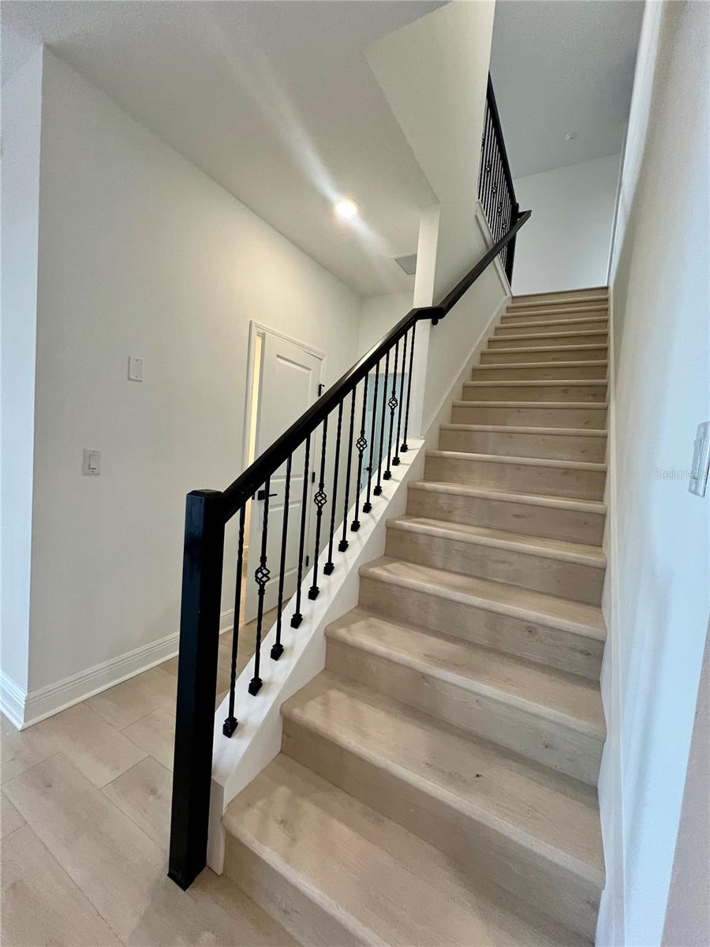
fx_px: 356
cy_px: 474
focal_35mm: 13
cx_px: 355
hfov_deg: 89.9
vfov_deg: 106.2
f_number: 1.8
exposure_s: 1/120
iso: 200
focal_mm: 1.57
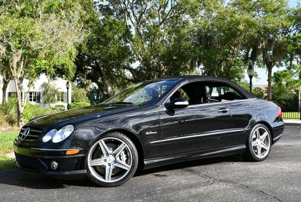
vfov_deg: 32.0
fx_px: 351
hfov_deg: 46.4
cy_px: 101
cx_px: 150
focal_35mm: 42
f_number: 8
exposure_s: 1/250
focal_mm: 21
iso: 180
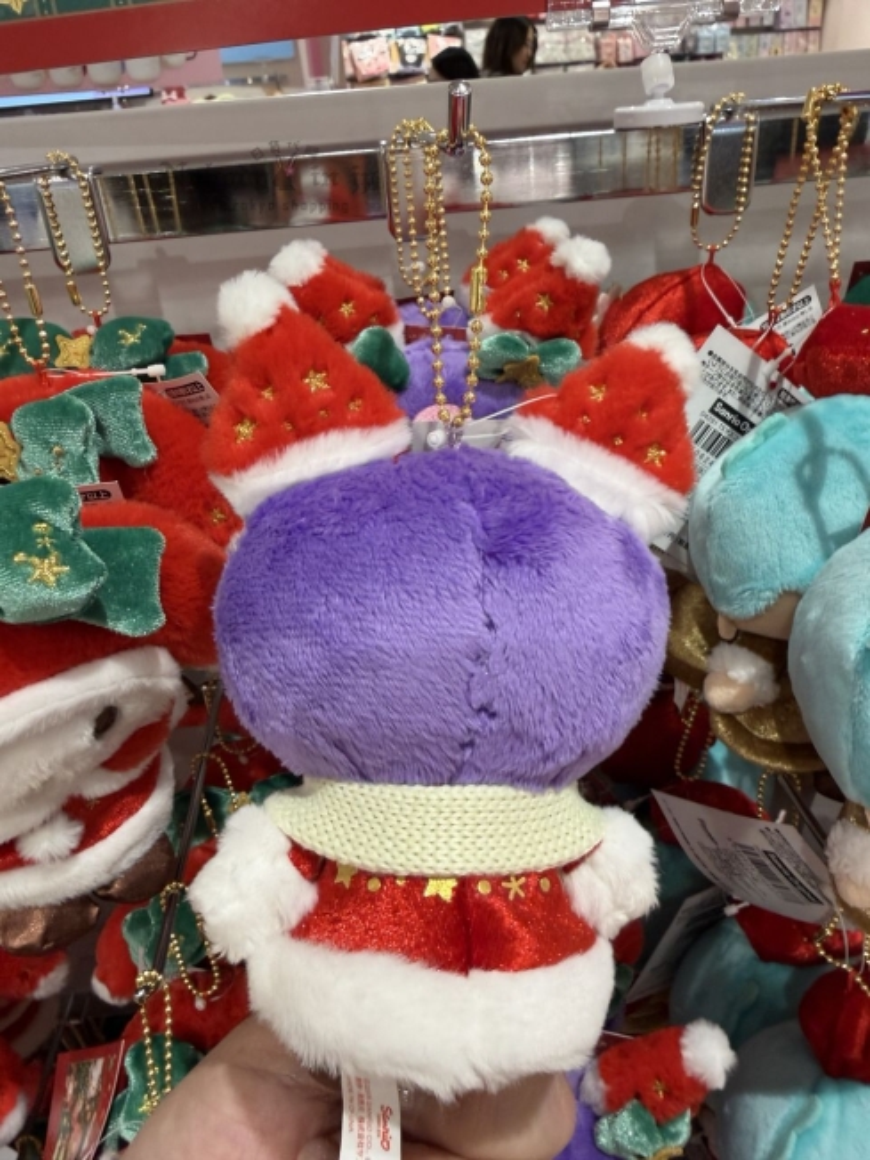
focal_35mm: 25
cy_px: 580
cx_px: 435
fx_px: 838
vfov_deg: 69.4
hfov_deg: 54.9
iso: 160
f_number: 2.2
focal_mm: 2.22
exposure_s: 1/100
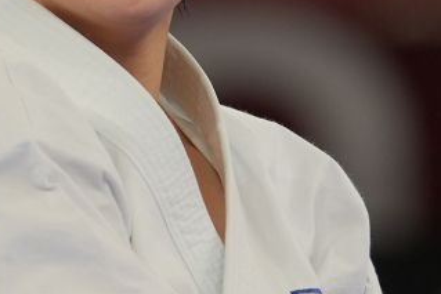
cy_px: 308
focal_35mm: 1692
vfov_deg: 0.8
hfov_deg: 1.2
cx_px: 188
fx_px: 20735
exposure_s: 1/500
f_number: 2.8
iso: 200
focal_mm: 200
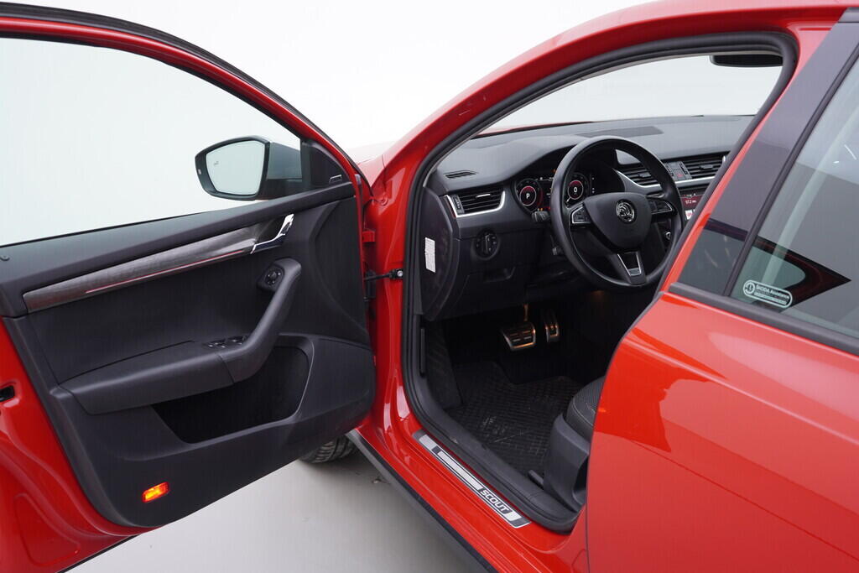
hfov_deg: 53.1
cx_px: 430
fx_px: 859
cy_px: 286
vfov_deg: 36.9
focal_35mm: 36
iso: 125
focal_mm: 24
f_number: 3.2
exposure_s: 1/50
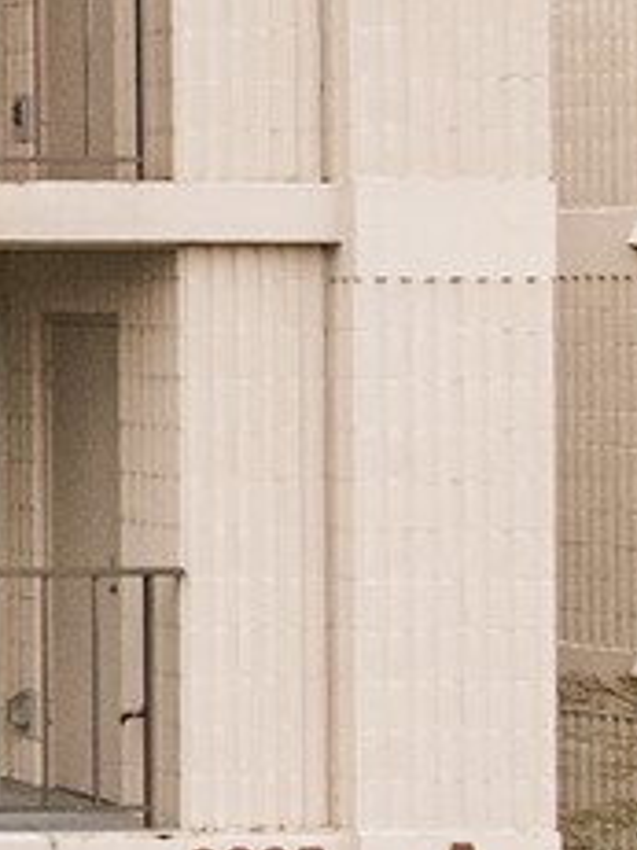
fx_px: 4077
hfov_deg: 7.2
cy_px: 515
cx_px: -1721
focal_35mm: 166
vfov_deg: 11.9
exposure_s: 1/3200
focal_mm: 12.29
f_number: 2.8
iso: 400
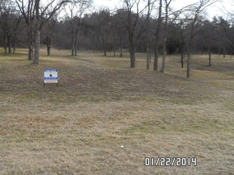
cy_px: 71
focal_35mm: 31
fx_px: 209
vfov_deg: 45.2
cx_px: 92
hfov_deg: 57.9
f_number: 3.2
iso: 80
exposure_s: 1/350
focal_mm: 4
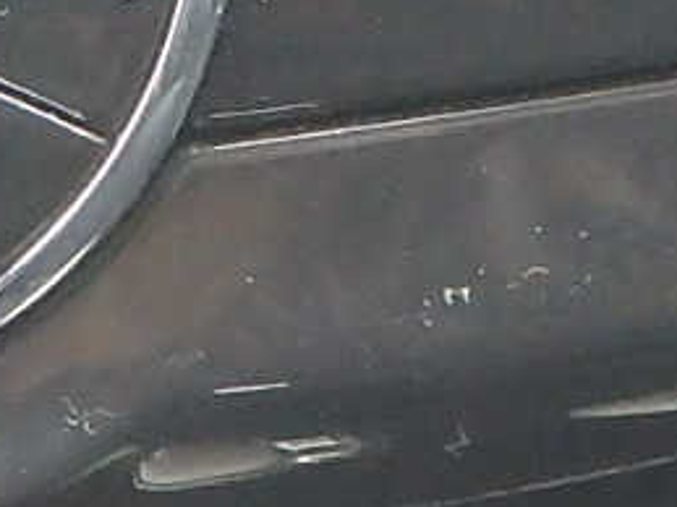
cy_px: -677
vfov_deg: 2.5
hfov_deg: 3.3
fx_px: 11592
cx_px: -371
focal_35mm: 593
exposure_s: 1/60
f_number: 4.6
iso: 800
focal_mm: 14.4
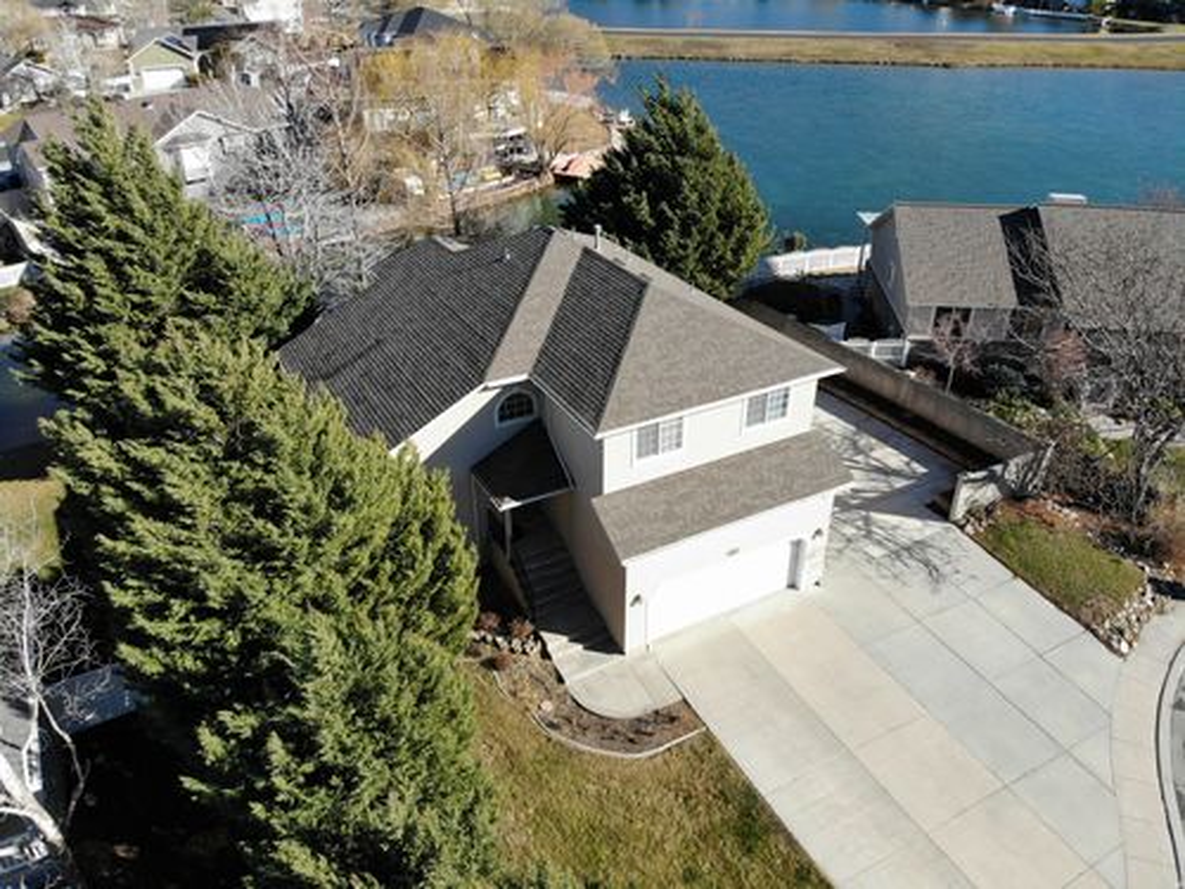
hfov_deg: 71.6
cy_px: 444
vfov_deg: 56.8
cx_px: 592
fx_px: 822
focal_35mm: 24
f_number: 2.8
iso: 112
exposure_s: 1/852
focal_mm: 4.5
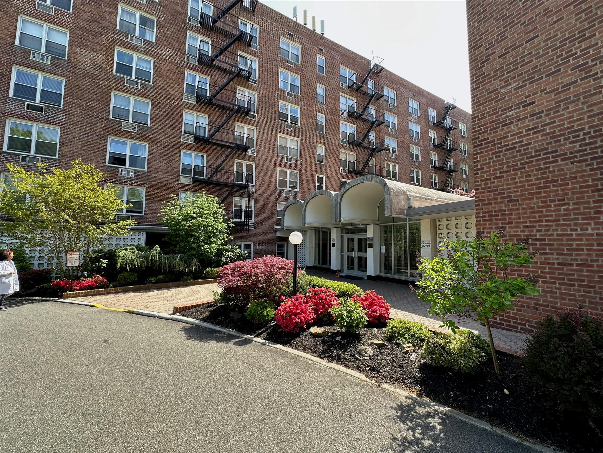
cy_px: 226
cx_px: 302
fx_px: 244
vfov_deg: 85.7
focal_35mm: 14
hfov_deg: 102.1
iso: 40
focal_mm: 2.22
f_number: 2.2
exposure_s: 1/302
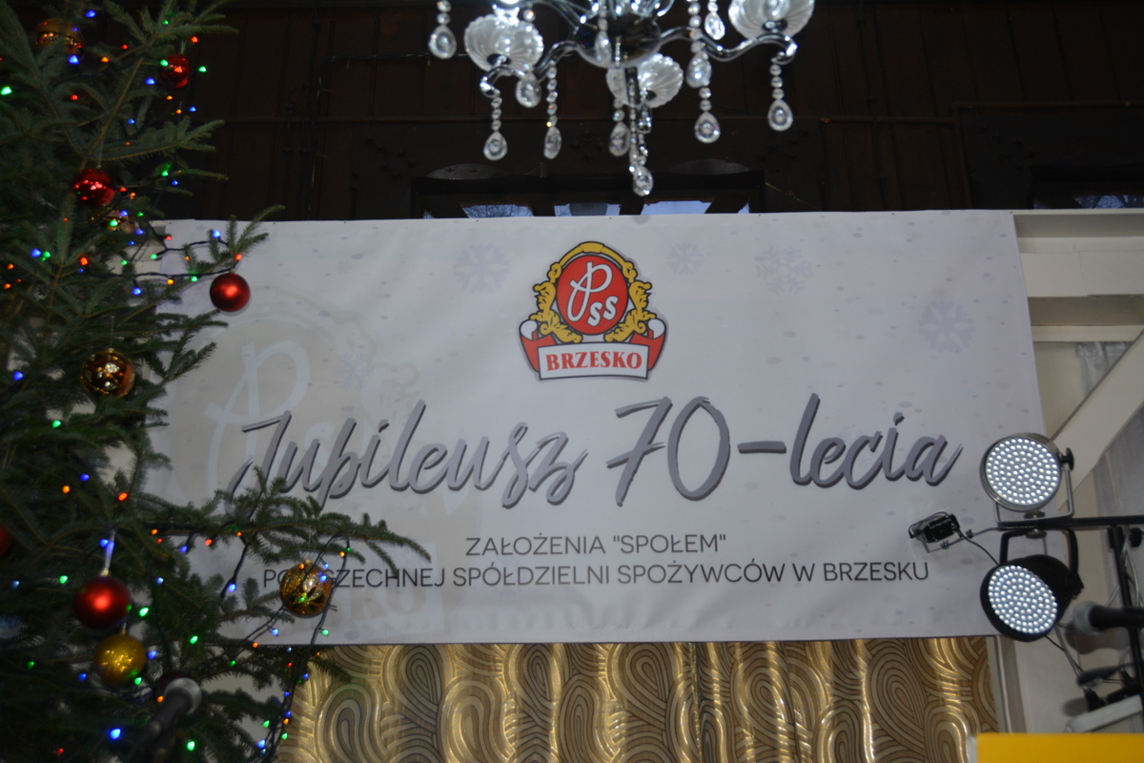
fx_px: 1049
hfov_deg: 57.2
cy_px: 382
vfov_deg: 40.0
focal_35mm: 33
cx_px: 572
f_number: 3.8
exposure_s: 1/60
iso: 450
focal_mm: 22
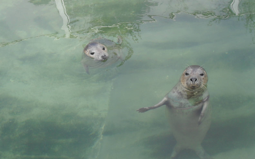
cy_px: 78
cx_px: 129
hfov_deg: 29.0
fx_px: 493
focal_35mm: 71
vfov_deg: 18.3
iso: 100
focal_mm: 11.7
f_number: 4.6
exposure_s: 1/500
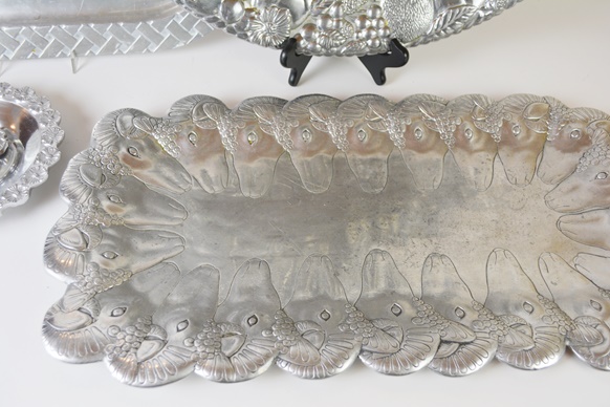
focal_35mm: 34
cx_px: 306
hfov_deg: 55.8
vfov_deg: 38.9
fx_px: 576
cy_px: 209
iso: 400
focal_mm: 22
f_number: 5
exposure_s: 1/100
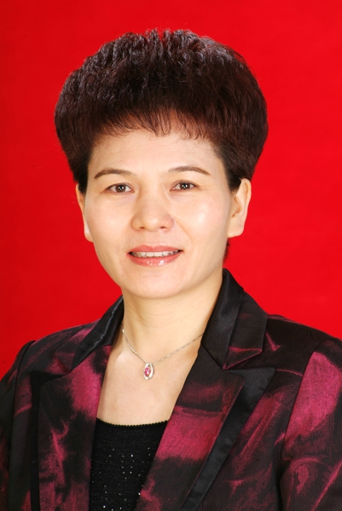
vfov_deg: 8.8
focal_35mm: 233
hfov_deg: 5.9
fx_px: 3314
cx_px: 171
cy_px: 256
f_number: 11
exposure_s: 1/125
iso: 100
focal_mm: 155
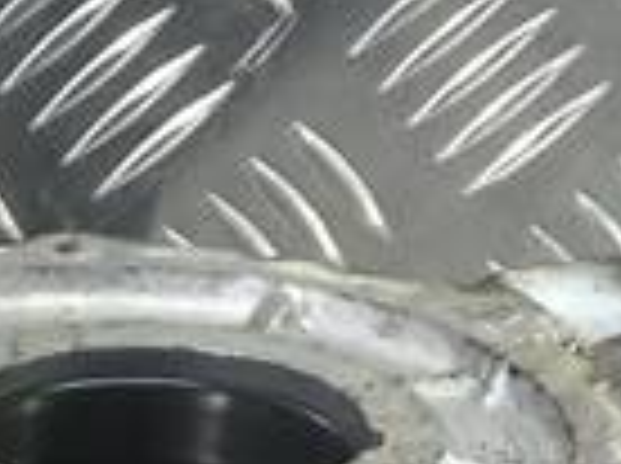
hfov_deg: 10.0
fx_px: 3331
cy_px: 1415
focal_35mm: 186
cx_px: -558
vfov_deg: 7.1
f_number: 1.8
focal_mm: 4.6
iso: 125
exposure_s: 1/50
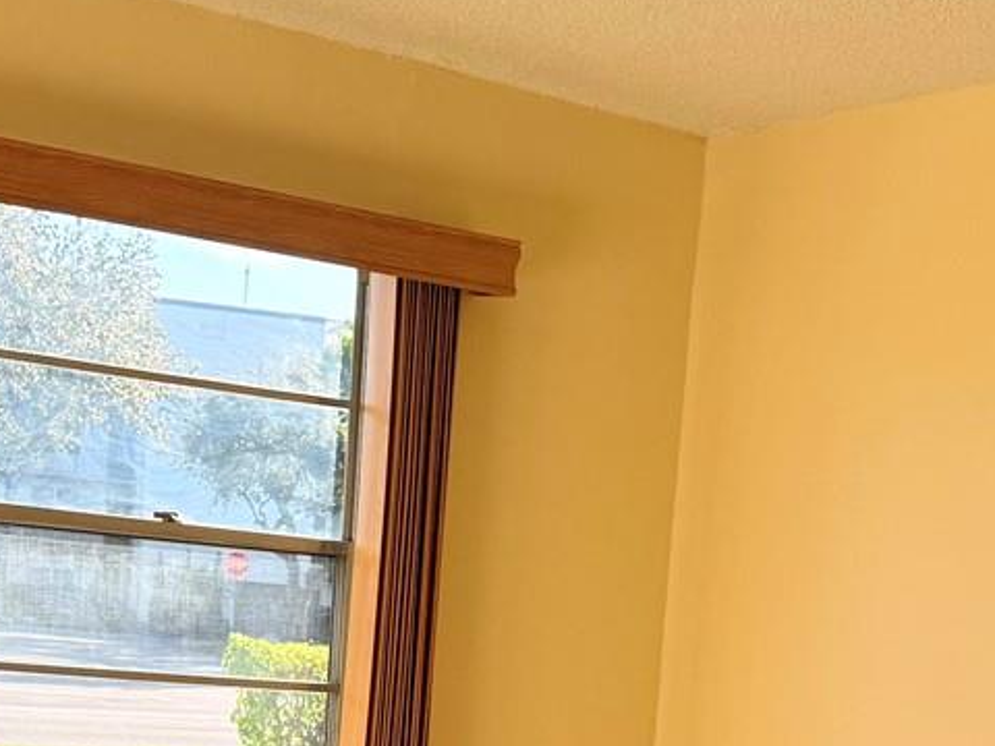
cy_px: 949
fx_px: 2300
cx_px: 568
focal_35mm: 80
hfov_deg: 24.4
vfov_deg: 17.4
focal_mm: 6.76
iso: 100
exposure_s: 1/1005
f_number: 1.78
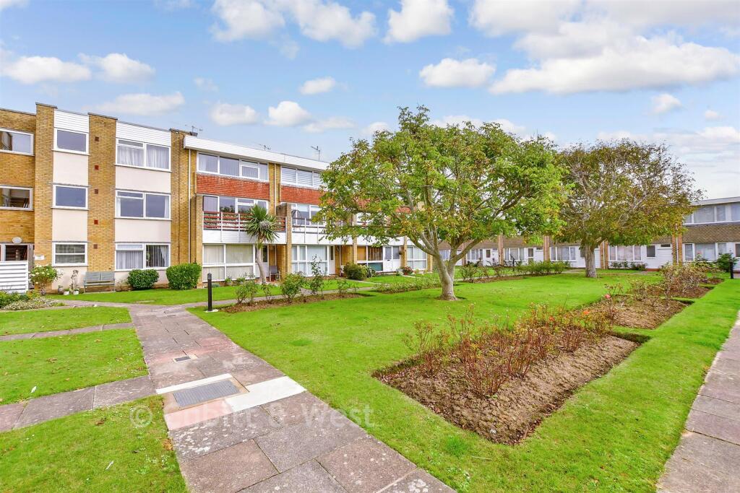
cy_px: 246
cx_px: 370
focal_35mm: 15
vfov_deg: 77.3
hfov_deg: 100.4
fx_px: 308
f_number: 8
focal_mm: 10
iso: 320
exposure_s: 1/320
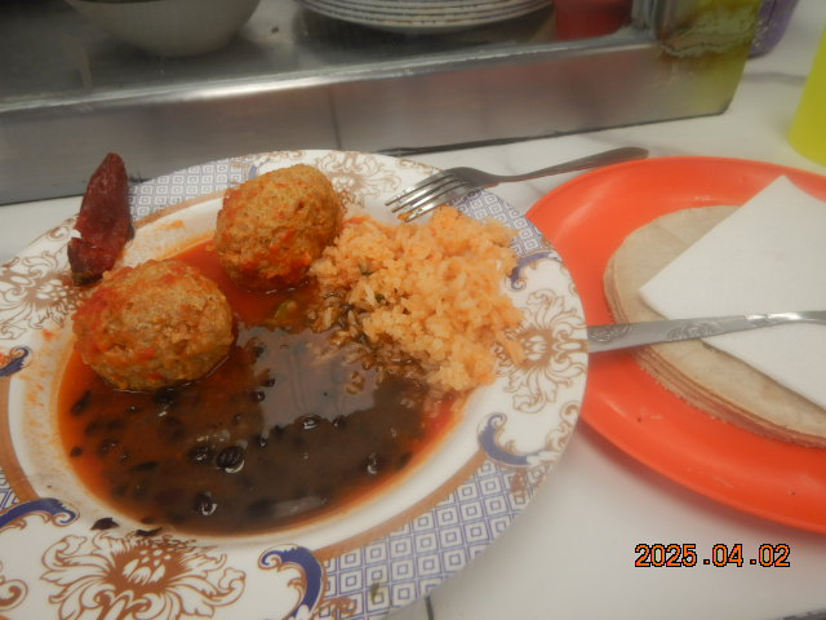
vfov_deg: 56.8
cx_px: 413
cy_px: 310
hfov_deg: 71.6
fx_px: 573
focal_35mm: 24
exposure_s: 1/160
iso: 125
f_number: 2.8
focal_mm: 4.3
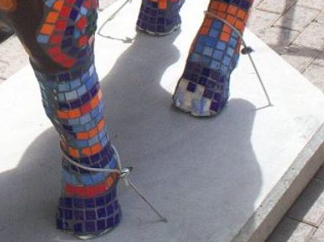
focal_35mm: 105
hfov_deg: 18.0
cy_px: -79
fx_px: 982
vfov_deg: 13.5
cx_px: -44
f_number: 4.5
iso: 100
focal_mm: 6
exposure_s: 1/296
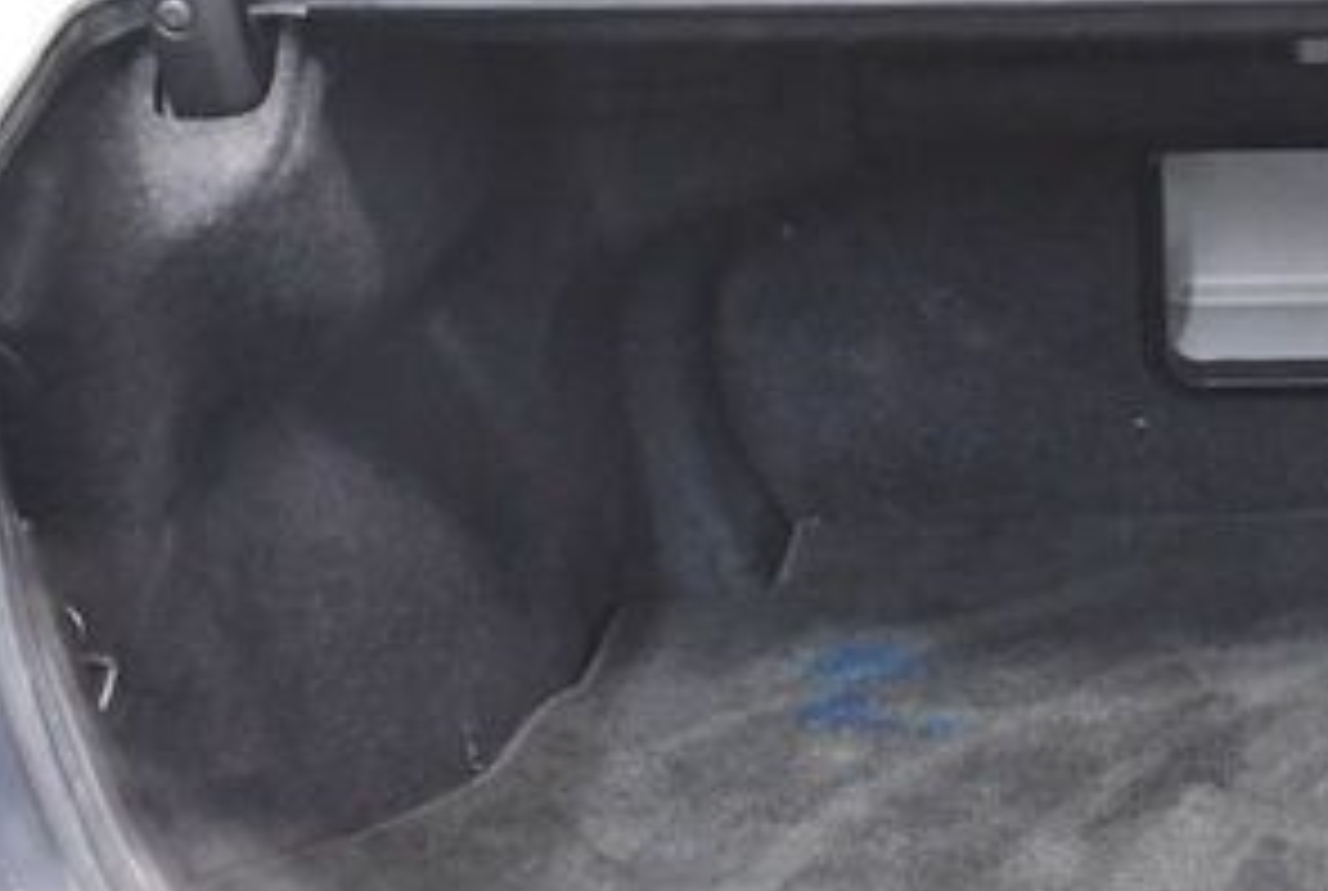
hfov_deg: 25.1
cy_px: 457
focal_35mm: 78
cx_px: 1215
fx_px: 2883
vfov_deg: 17.6
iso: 5000
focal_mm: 18
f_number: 3.5
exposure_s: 1/60
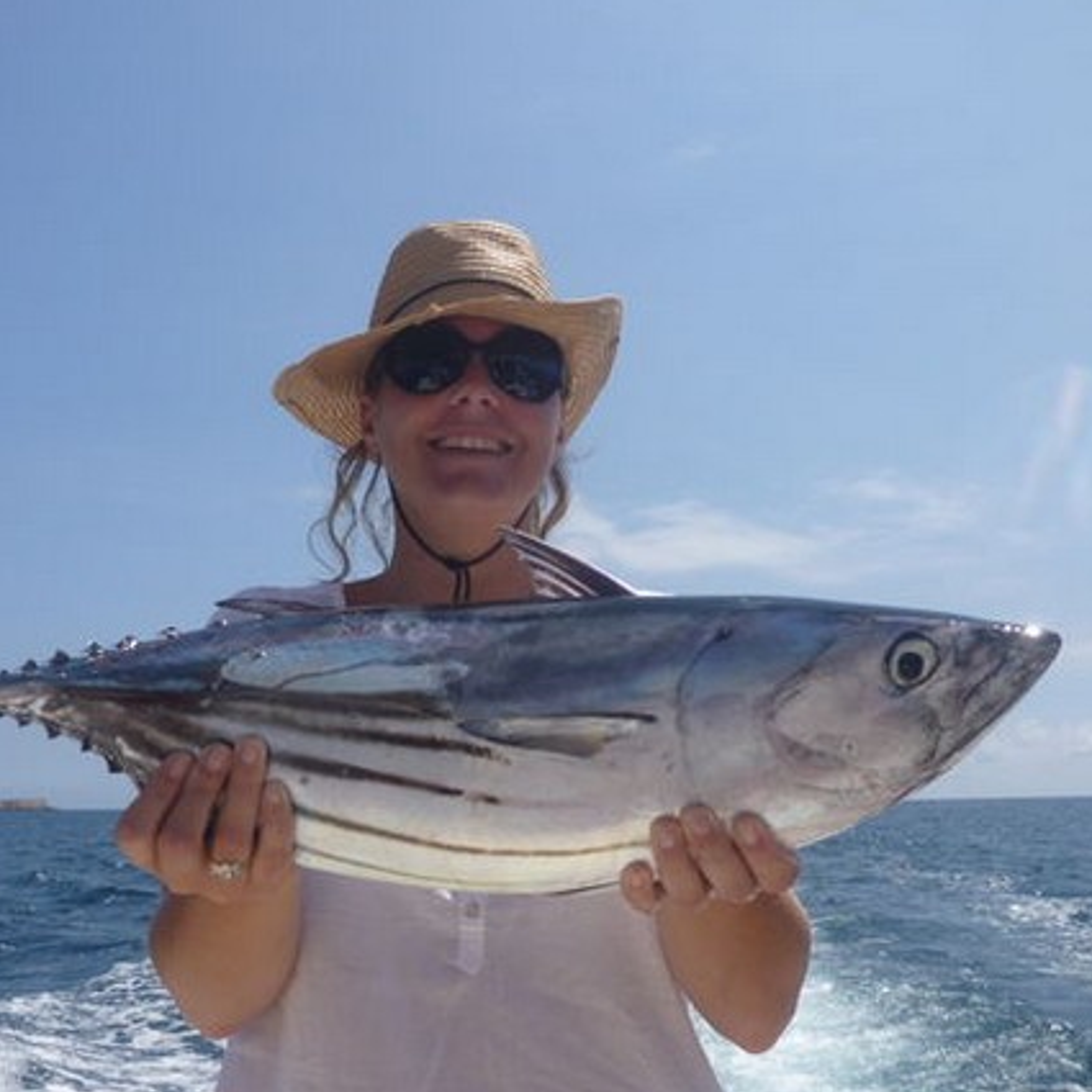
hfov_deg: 43.4
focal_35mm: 38
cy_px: 550
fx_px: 1356
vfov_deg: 43.9
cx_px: 393
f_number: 10
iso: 100
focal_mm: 5.2
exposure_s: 1/160
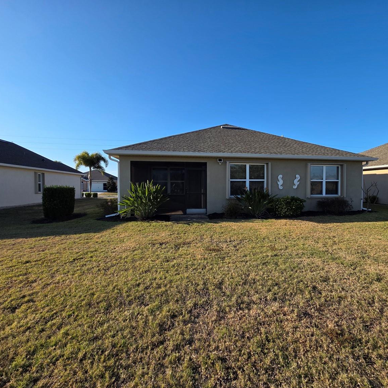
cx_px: 220
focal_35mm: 16
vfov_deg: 87.4
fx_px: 203
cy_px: 192
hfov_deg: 86.9
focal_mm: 2.2
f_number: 1.9
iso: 40
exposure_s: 1/1668
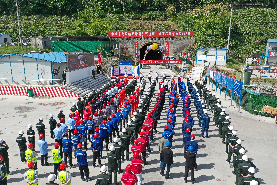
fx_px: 215
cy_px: 92
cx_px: 138
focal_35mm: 28
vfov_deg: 46.4
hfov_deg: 65.5
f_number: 5.6
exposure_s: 1/500
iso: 100
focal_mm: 10.26
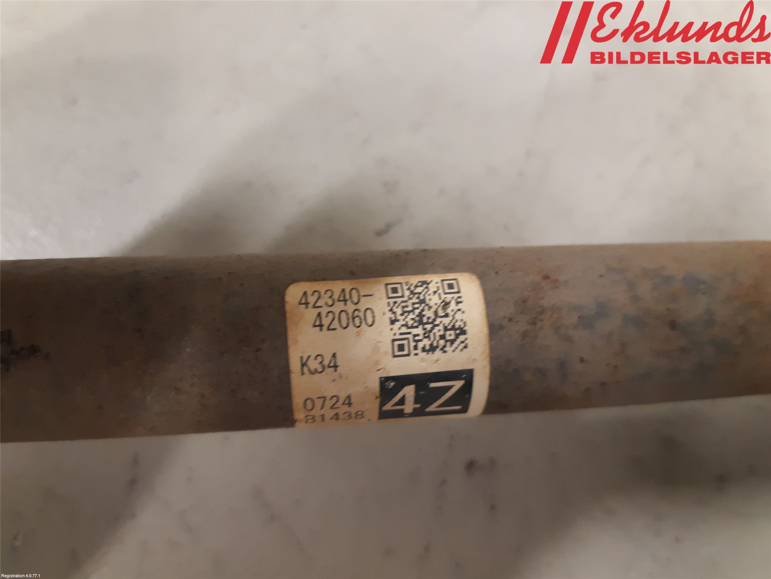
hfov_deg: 67.3
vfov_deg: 53.1
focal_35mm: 26
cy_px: 290
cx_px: 386
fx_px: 579
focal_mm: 3.93
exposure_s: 1/33
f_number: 1.7
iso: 250
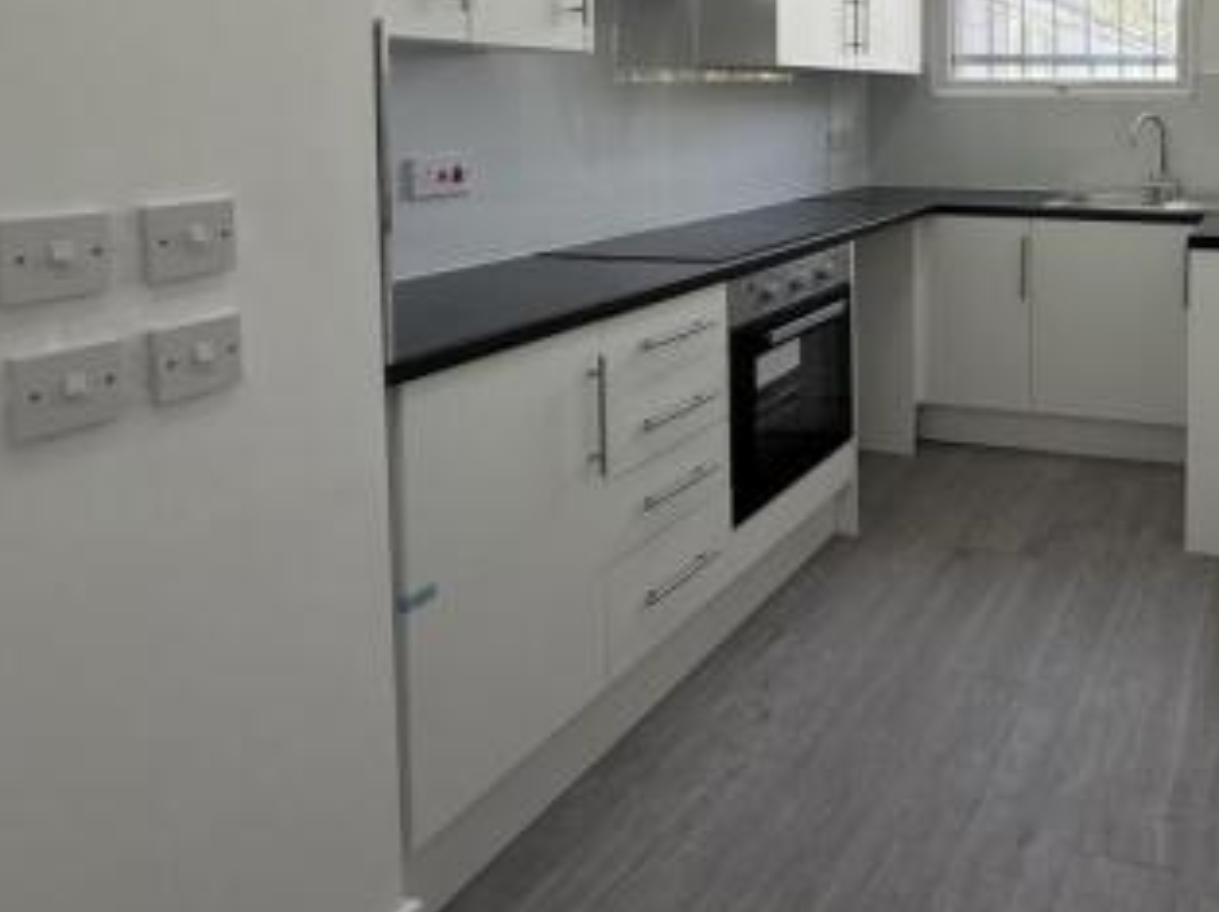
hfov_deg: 57.9
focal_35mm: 26
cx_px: 1093
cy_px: 126
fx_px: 915
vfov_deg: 48.5
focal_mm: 2.22
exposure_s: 1/100
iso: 64
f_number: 2.2
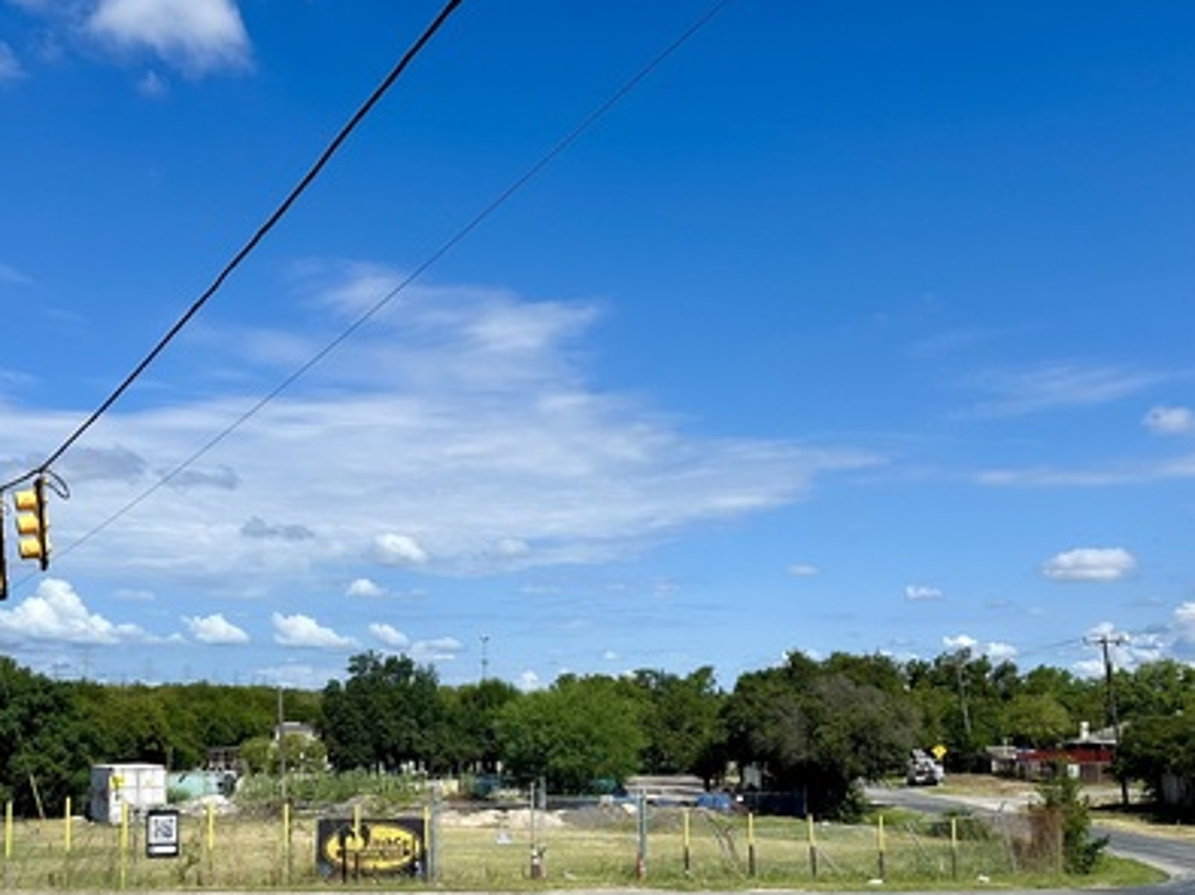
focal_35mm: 39
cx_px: 437
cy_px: 601
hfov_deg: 47.4
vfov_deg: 36.4
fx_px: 1346
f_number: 1.78
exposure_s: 1/7042
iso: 80
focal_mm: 6.86
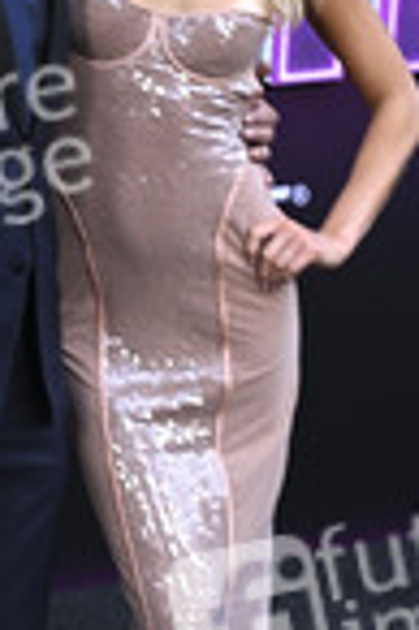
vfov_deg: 19.6
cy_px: 384
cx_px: -4
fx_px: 1820
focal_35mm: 104
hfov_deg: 13.0
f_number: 6.3
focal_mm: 38
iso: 1250
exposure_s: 1/320
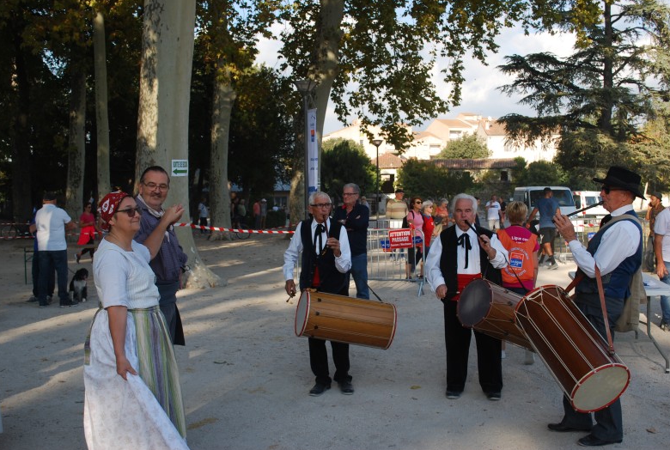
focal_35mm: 40
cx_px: 338
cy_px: 223
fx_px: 746
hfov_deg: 48.4
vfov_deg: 33.6
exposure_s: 1/160
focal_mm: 26
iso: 100
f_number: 6.3
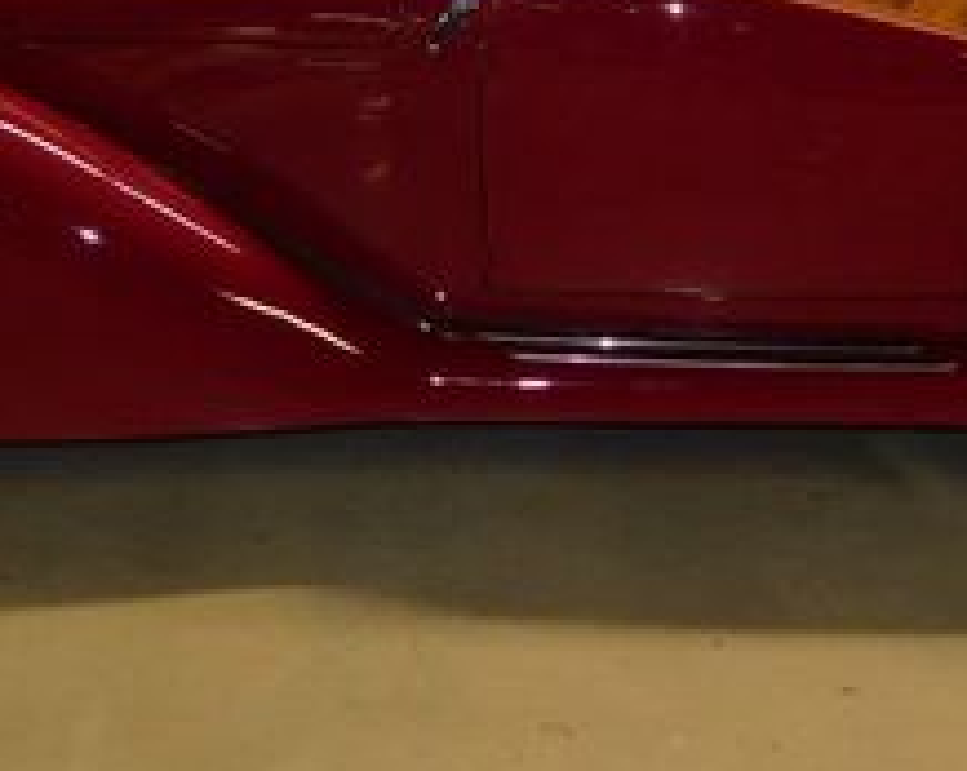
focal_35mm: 66
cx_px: 488
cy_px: -128
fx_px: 1887
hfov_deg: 28.7
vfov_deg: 21.6
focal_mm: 4
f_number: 3
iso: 200
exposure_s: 1/30
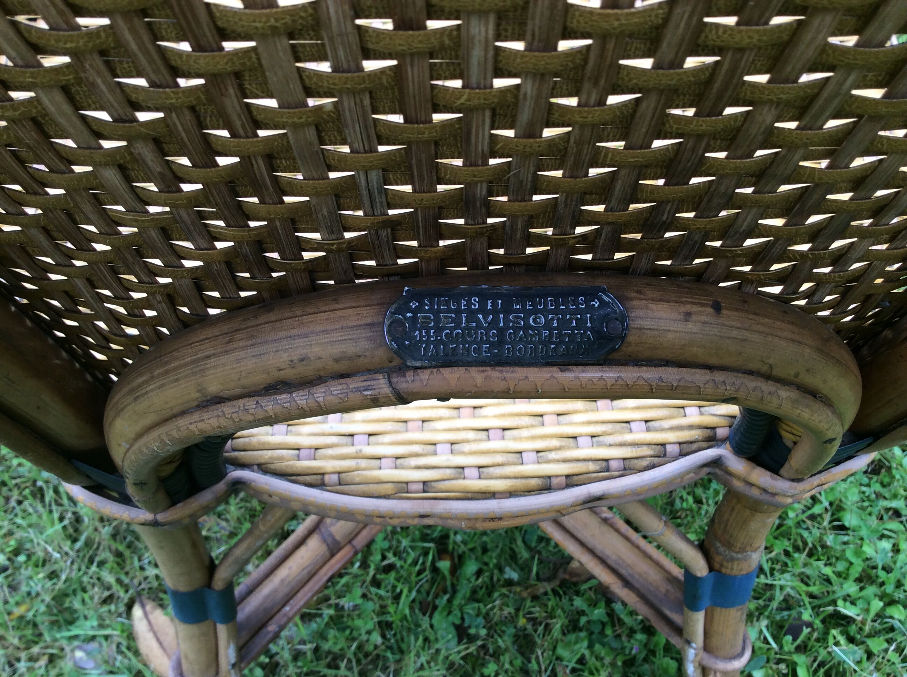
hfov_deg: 56.9
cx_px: 454
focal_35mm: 32
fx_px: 837
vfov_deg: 44.1
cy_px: 338
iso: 32
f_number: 2.4
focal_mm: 3.3
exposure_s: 1/153
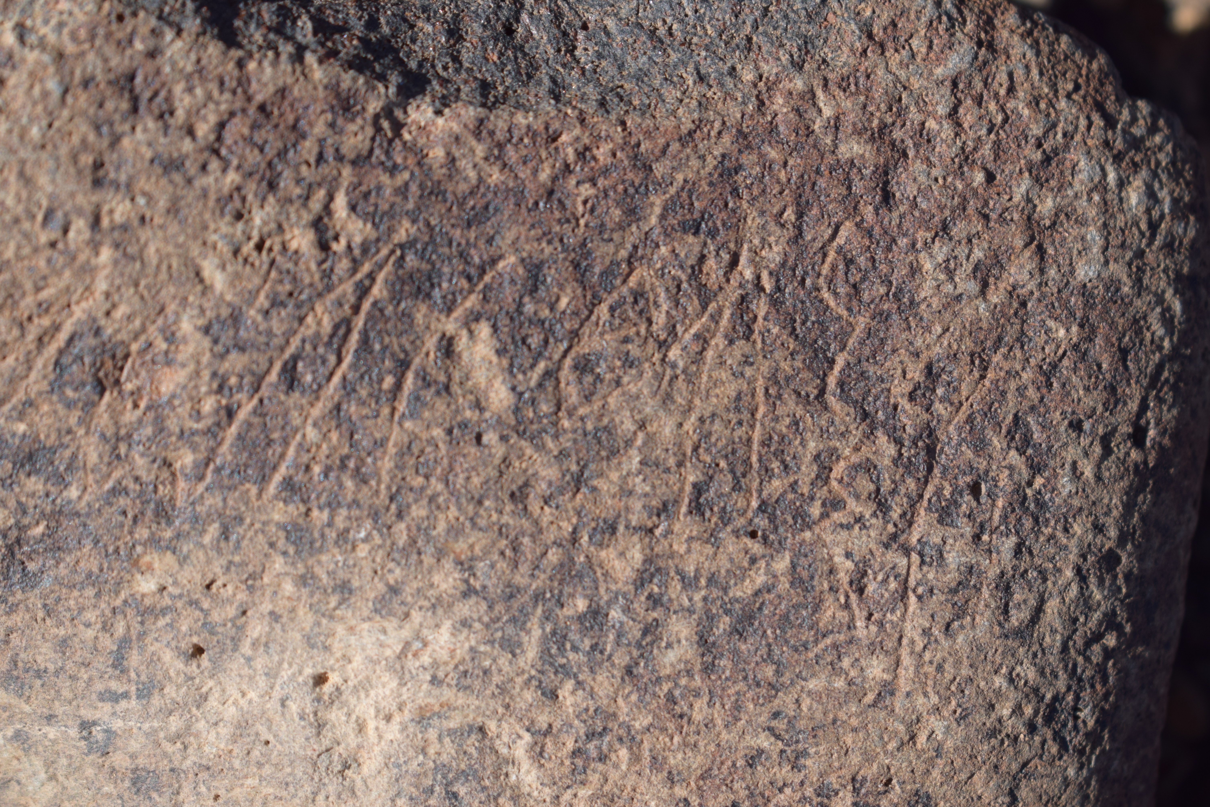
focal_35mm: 82
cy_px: 404
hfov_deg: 24.6
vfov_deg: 16.6
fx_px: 2773
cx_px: 605
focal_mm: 55
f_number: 5.6
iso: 200
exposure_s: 1/800
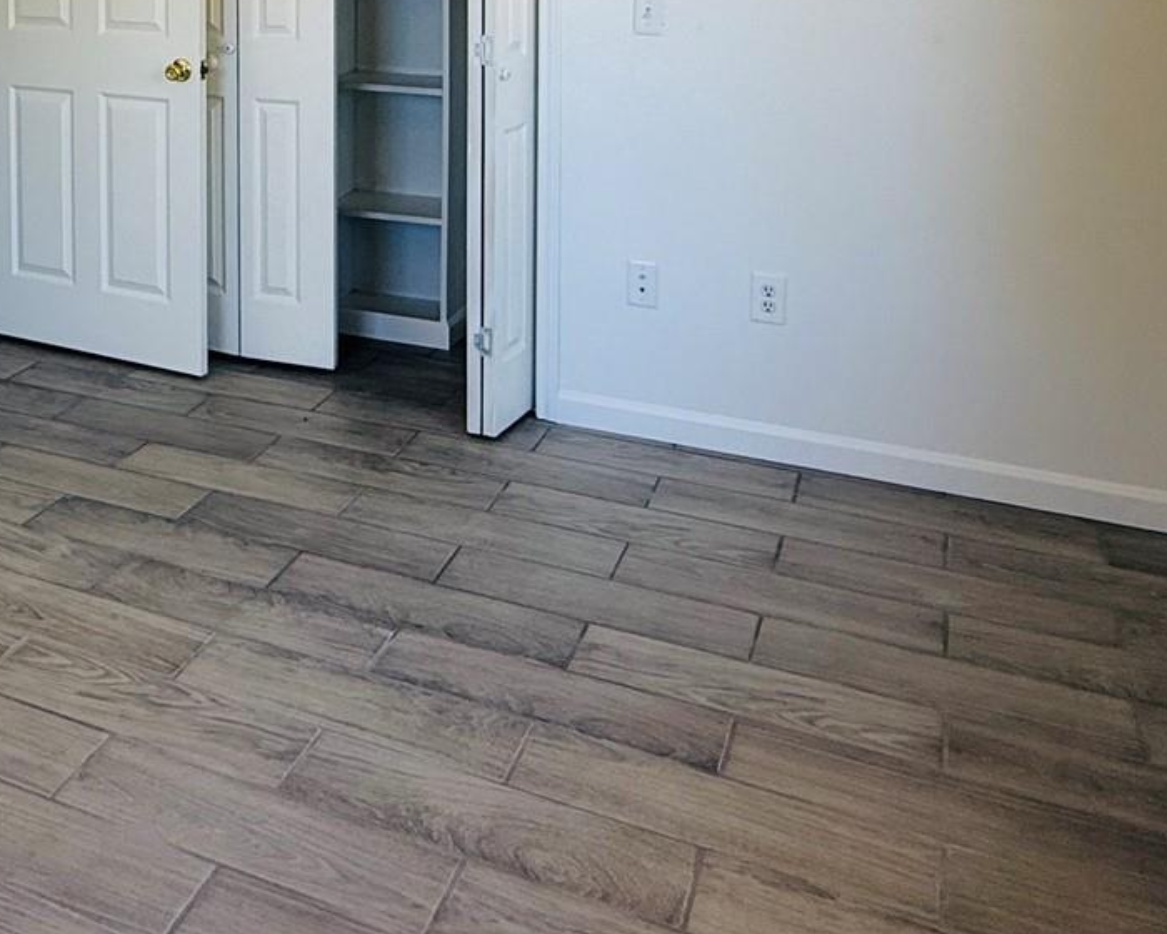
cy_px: -23
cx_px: 215
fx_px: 1382
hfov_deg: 43.4
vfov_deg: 33.7
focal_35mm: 40
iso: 80
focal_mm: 2.22
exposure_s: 1/99
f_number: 2.2
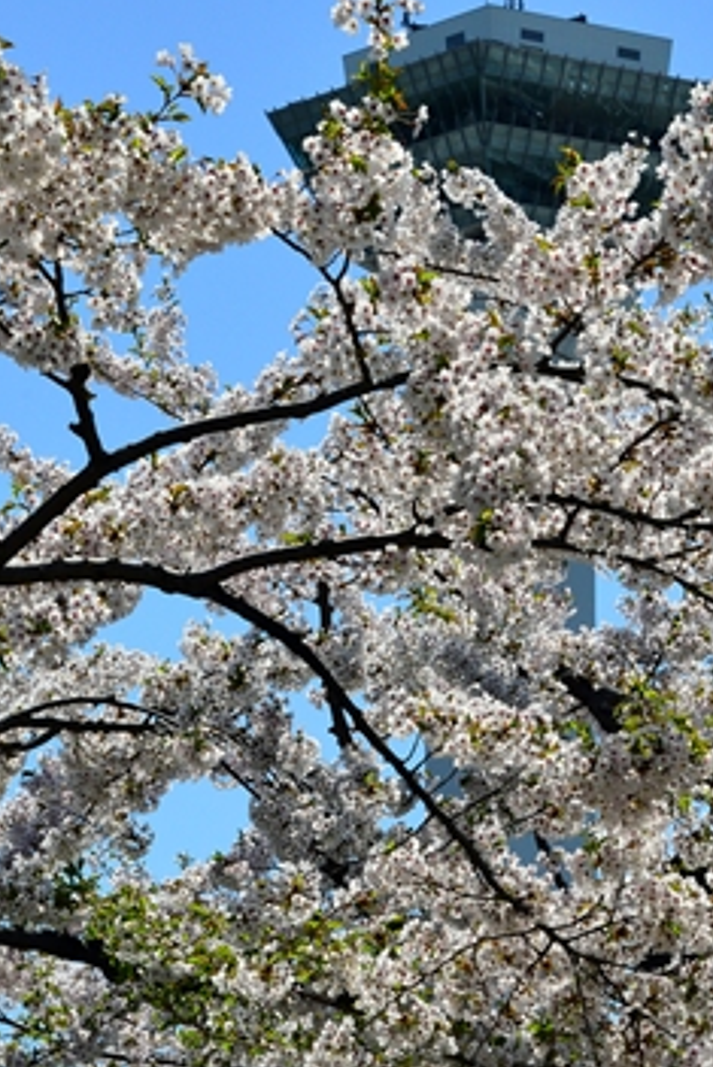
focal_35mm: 132
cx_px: 519
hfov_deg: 10.4
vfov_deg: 15.5
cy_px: 388
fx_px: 3917
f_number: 14
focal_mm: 58
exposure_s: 1/800
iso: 400
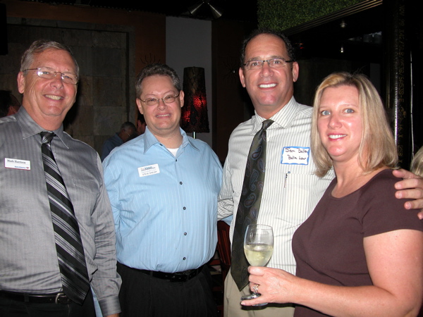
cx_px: 212
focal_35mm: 35
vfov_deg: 40.7
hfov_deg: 52.6
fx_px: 428
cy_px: 158
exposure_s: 1/60
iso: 100
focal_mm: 8.9
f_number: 2.8
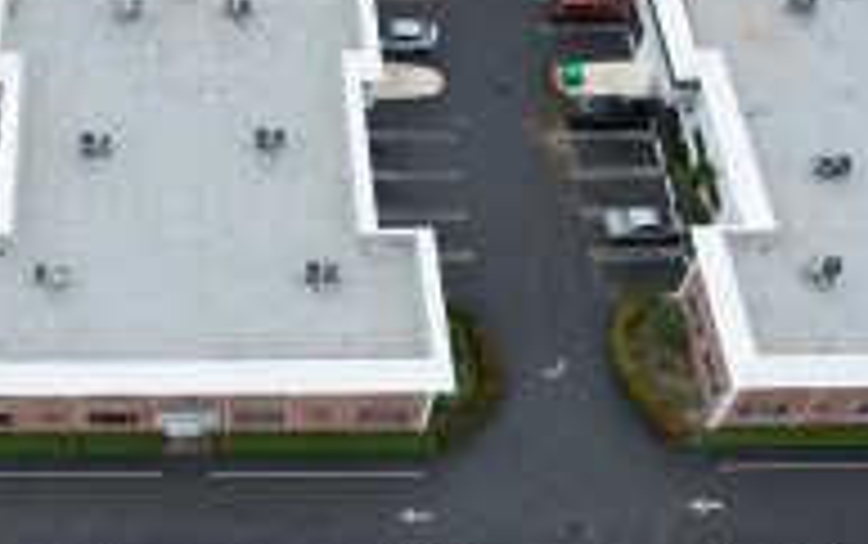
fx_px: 1397
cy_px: 155
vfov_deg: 21.9
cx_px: 155
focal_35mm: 59
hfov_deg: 33.4
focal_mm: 8.38
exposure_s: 1/640
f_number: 2.8
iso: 100
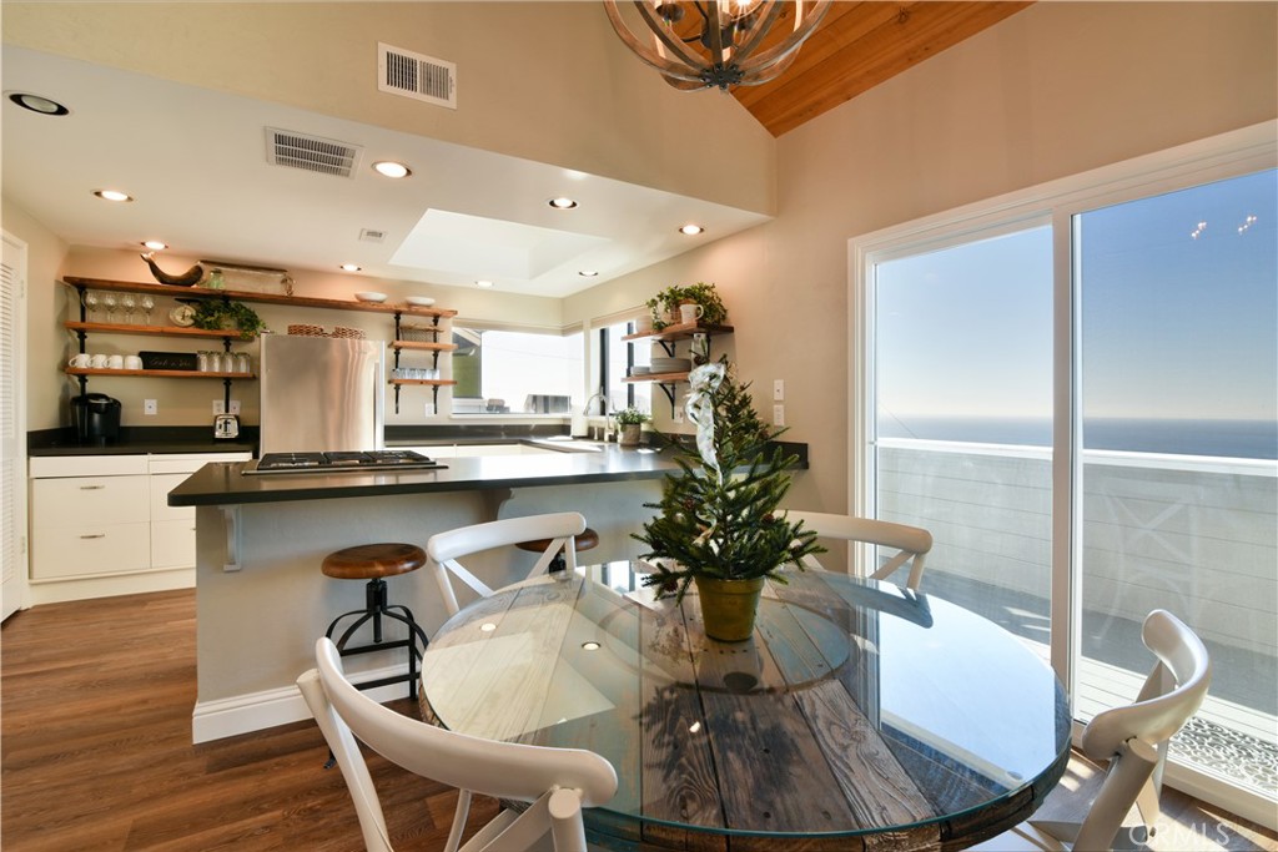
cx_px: 639
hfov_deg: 96.7
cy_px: 426
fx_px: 568
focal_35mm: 16
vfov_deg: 73.8
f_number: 10
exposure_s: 1/200
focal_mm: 16
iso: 400
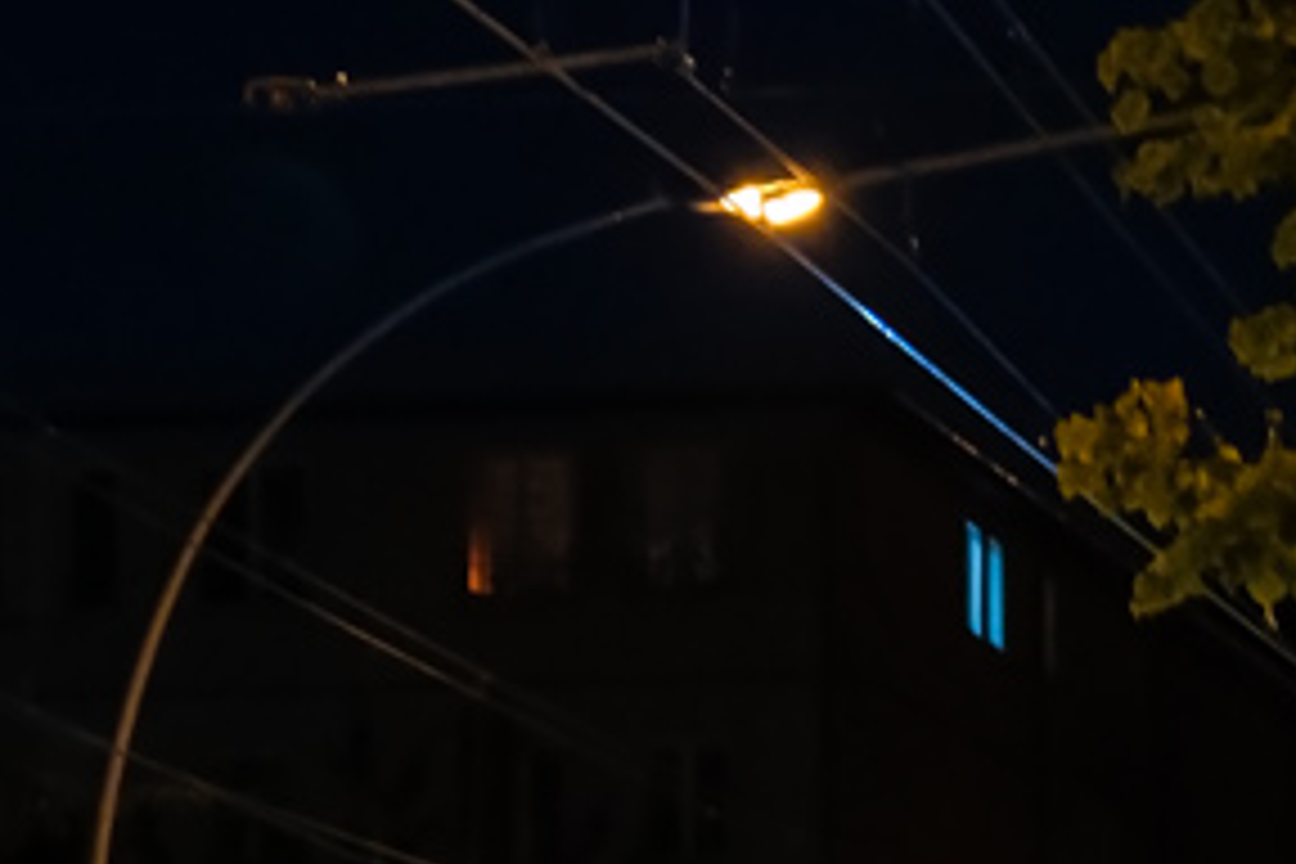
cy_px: 1224
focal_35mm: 308
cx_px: -1354
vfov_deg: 4.4
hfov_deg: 6.5
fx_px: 11069
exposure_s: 1/13
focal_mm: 41
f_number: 5
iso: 2500
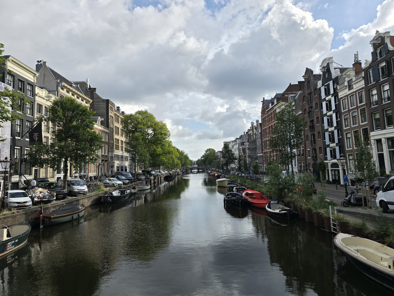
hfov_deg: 73.9
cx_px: 197
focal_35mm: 23
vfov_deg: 58.9
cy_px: 148
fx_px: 262
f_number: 1.7
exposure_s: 1/548
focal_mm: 6.3
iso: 12
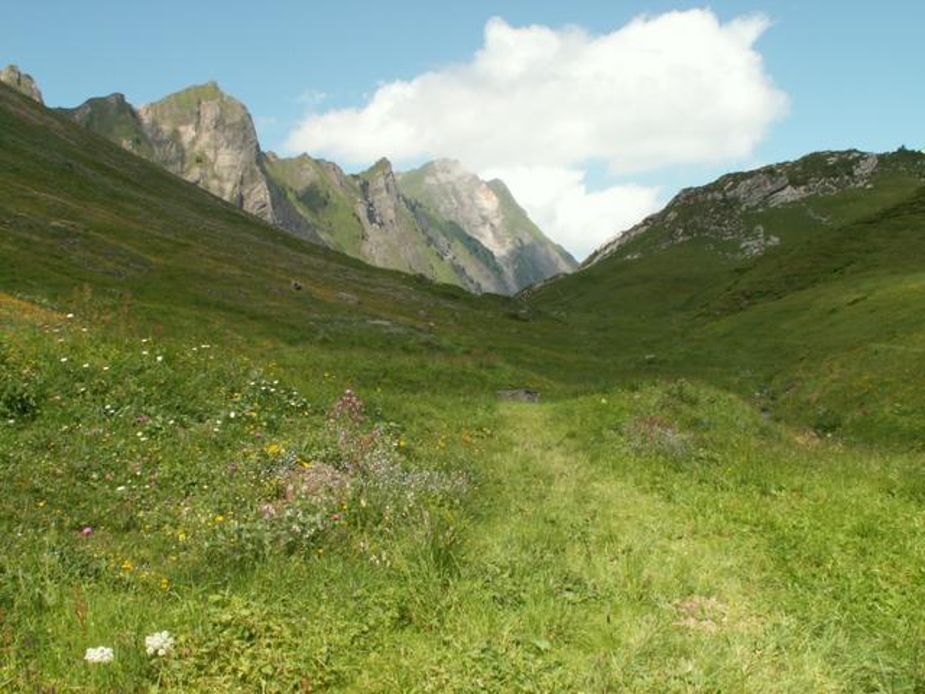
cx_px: 462
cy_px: 347
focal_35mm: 35
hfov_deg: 52.6
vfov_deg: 40.7
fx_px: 935
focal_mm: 5.86
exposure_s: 1/100
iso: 50
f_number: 8
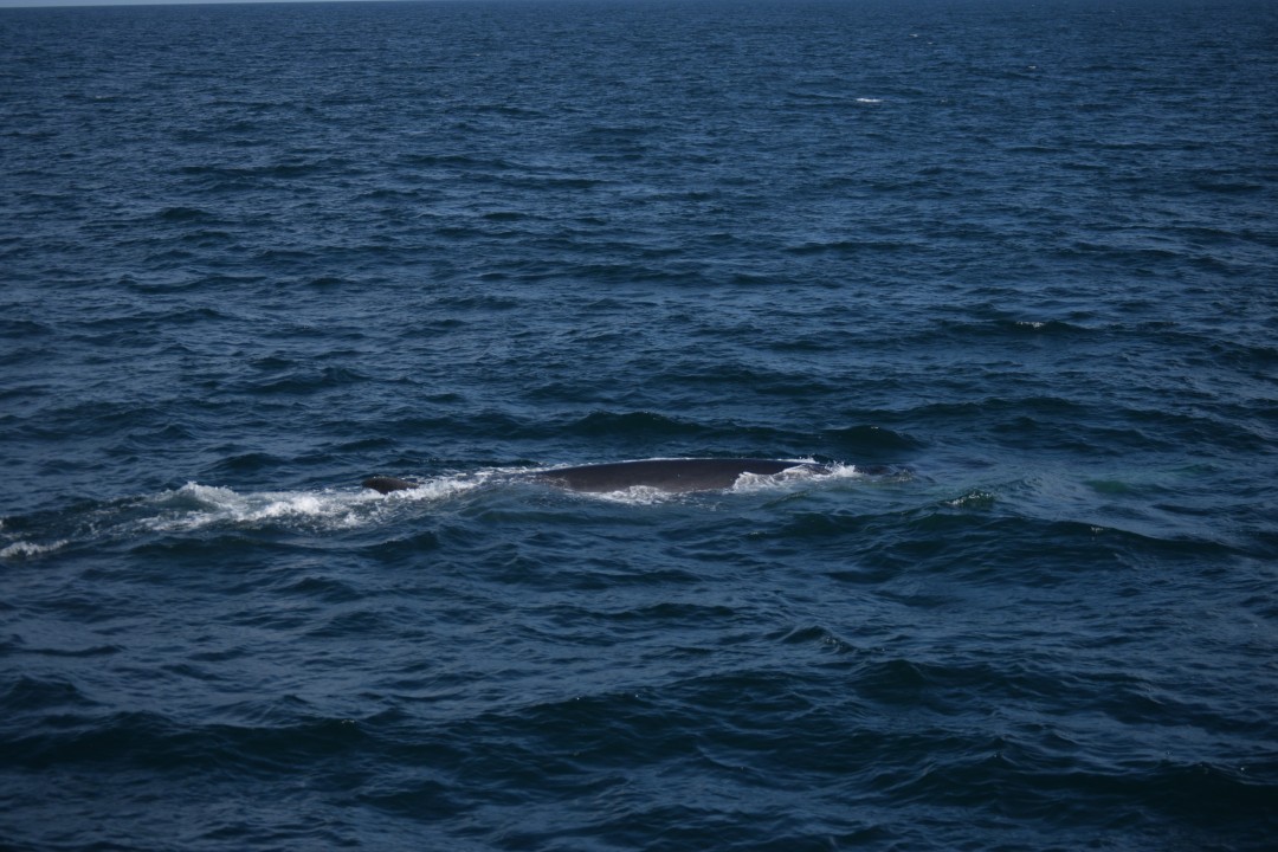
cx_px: 639
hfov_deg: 24.6
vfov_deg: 16.6
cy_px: 426
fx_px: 2929
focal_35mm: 82
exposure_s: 1/4000
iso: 200
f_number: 4
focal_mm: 55
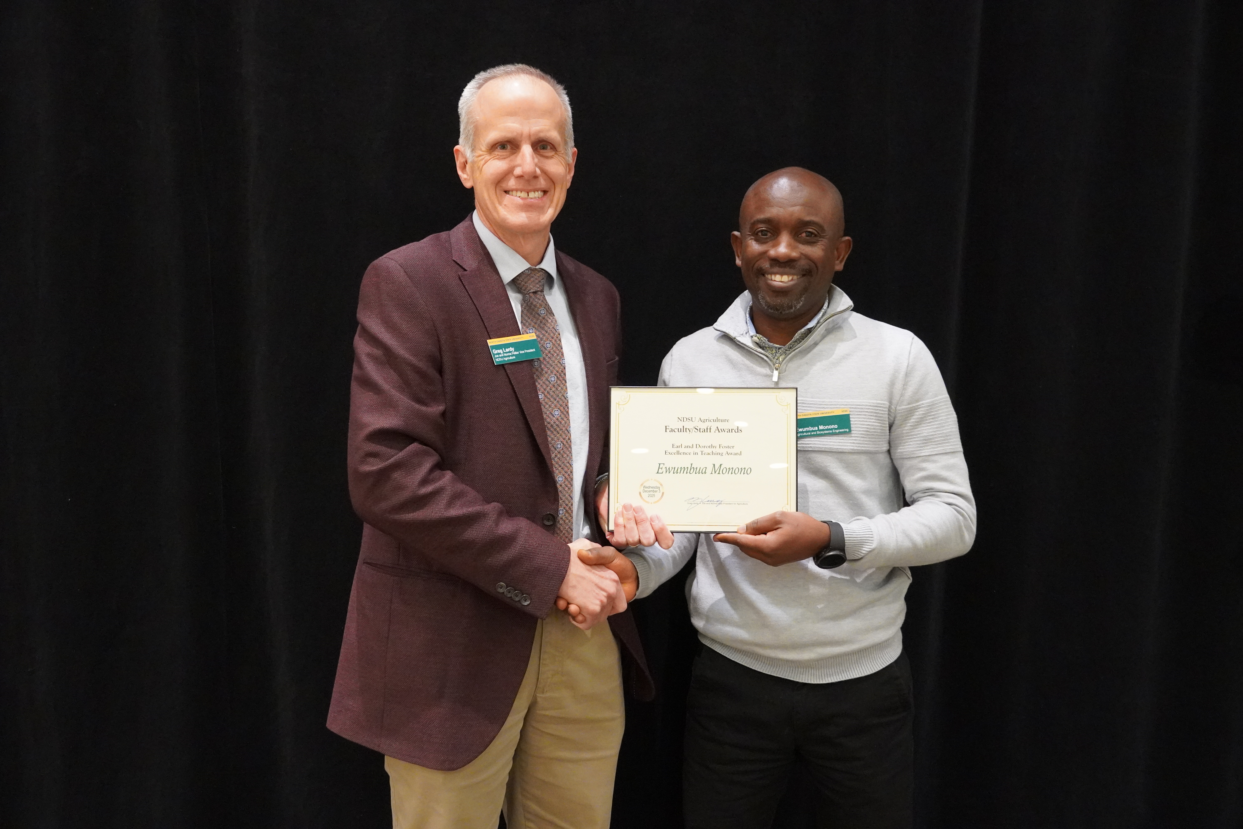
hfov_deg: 51.3
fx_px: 1295
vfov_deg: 35.5
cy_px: 414
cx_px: 622
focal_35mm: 38
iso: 5000
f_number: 4
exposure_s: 1/60
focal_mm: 25
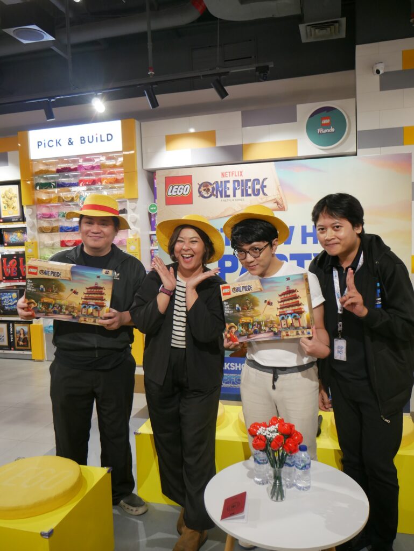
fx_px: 446
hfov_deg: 49.8
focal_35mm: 28
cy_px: 276
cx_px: 207
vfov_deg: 63.4
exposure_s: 1/125
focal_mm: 14
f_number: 3.5
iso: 500
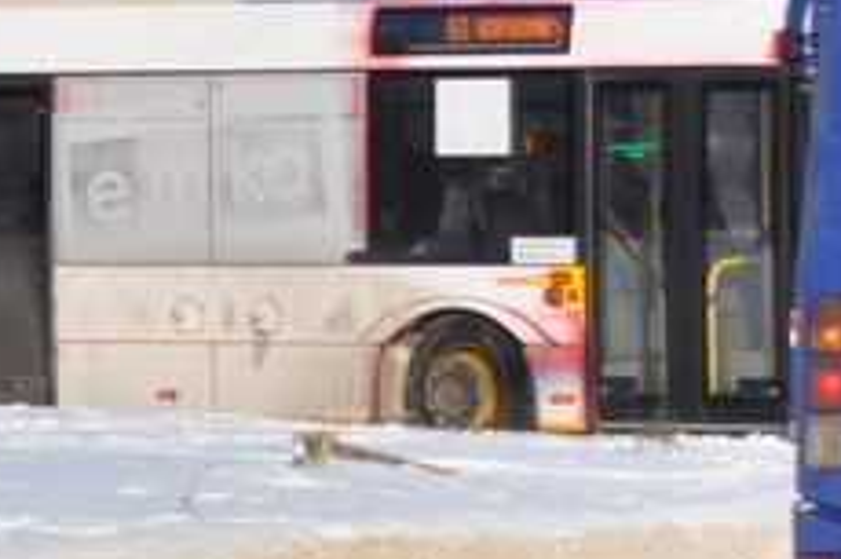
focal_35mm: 358
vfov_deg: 3.8
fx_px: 8361
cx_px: 1594
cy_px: -75
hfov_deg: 5.6
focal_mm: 55
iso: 400
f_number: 7.1
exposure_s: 1/1600
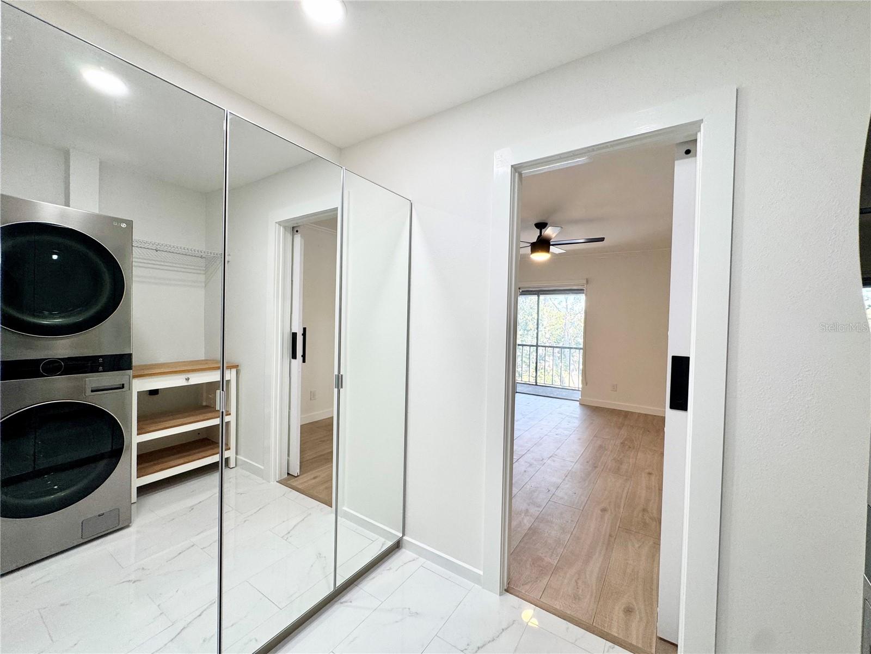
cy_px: 327
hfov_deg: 102.1
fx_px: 352
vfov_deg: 85.7
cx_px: 436
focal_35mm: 14
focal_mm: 2.22
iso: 125
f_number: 2.2
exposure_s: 1/120
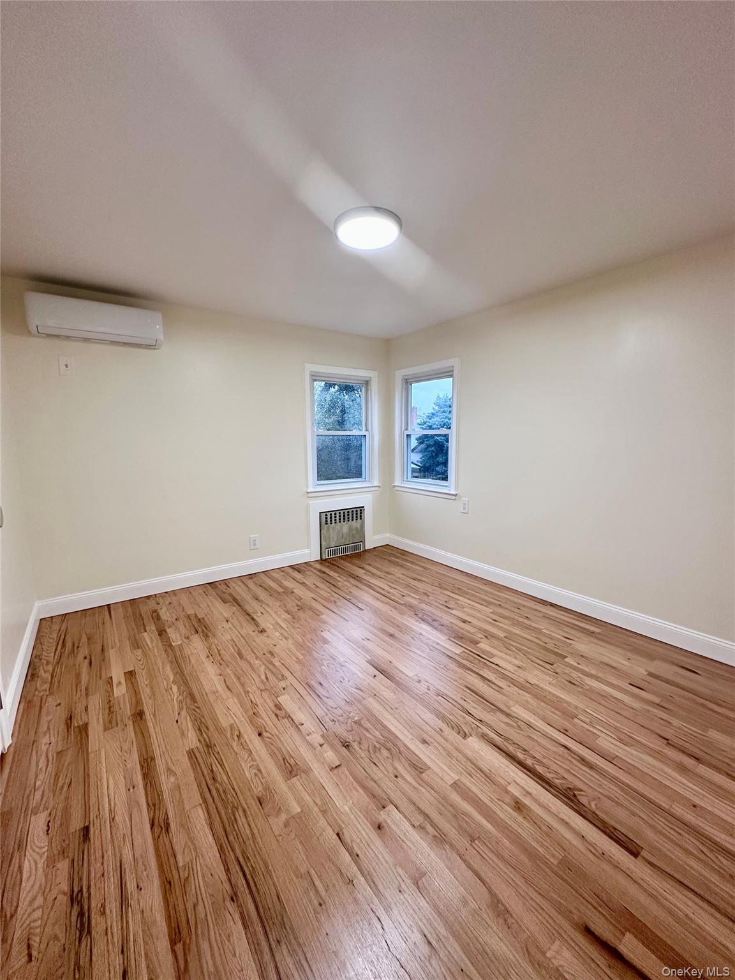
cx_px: 368
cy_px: 490
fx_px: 396
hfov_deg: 85.7
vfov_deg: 102.1
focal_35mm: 14
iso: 160
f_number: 2.2
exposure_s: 1/60
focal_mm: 2.22
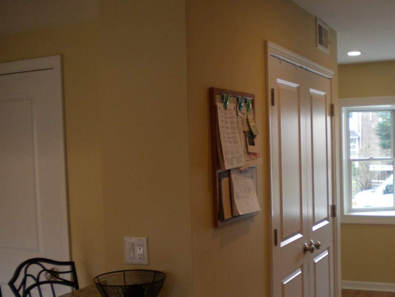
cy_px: 185
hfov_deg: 39.9
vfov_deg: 30.8
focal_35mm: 47
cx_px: 265
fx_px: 536
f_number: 3.1
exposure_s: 1/58
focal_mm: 6.3
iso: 174
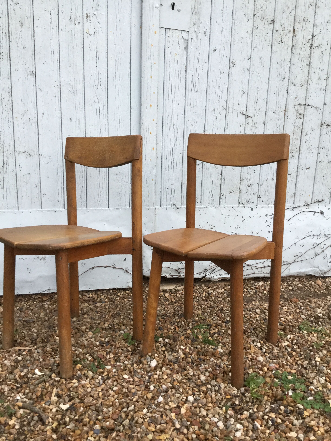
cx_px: 166
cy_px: 220
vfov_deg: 58.4
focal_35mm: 31
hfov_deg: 45.4
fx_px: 395
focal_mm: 3.3
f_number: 2.4
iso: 50
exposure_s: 1/33
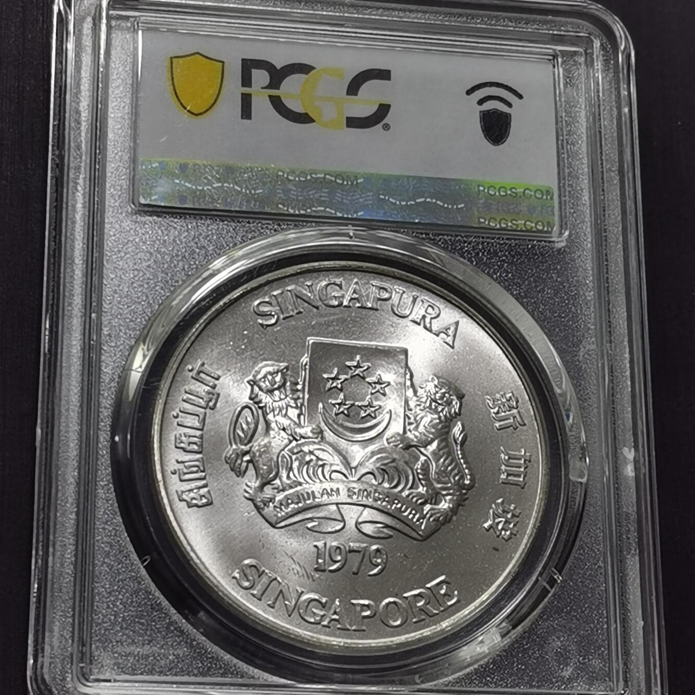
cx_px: 347
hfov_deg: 18.1
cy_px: 364
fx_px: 2181
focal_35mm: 96
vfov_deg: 18.1
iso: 50
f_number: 1.8
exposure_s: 1/200
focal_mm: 5.58
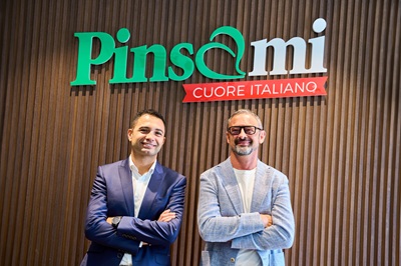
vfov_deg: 23.3
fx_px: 646
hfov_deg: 34.5
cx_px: 200
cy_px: 133
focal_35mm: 58
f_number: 4
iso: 500
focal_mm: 58
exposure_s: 1/80
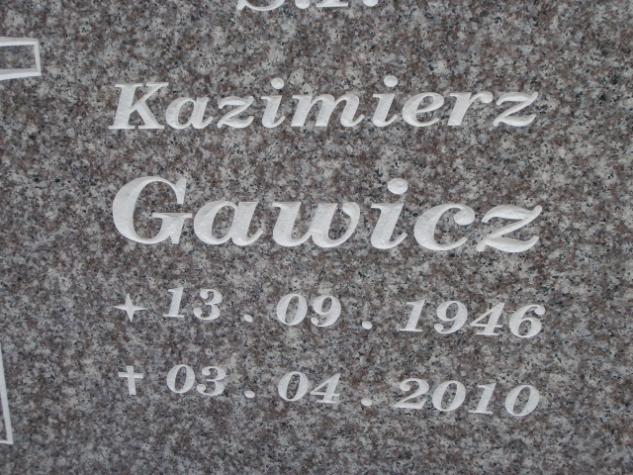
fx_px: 695
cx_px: 316
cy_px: 238
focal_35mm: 38
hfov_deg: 49.0
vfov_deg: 37.7
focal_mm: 6.67
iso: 100
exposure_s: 1/200
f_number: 3.9
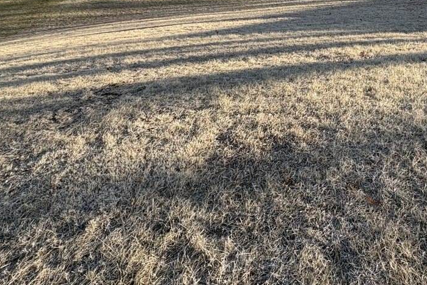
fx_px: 356
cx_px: 356
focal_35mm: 30
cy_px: 18
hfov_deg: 56.3
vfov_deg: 39.8
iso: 40
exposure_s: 1/495
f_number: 2.2
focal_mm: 2.22
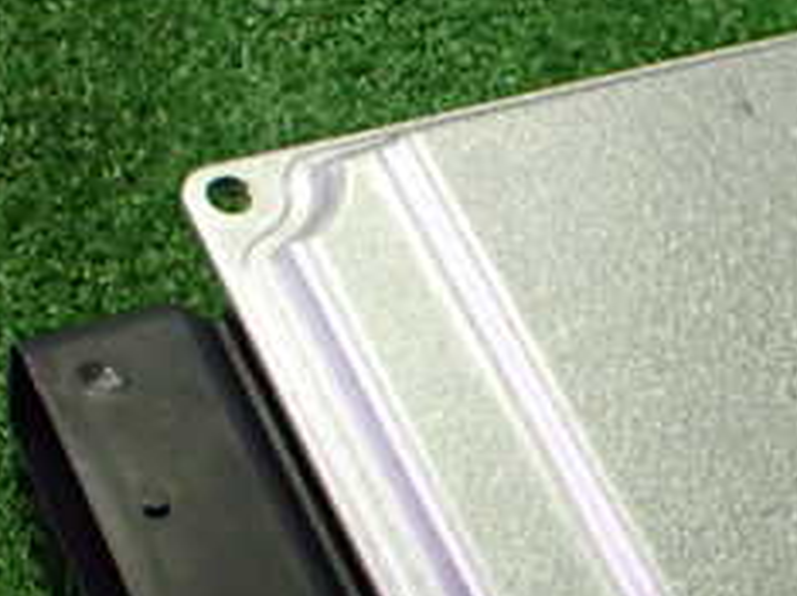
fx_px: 1771
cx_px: 702
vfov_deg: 19.0
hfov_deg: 24.7
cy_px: 453
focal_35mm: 77
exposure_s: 1/60
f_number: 2.3
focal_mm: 5.4
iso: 800
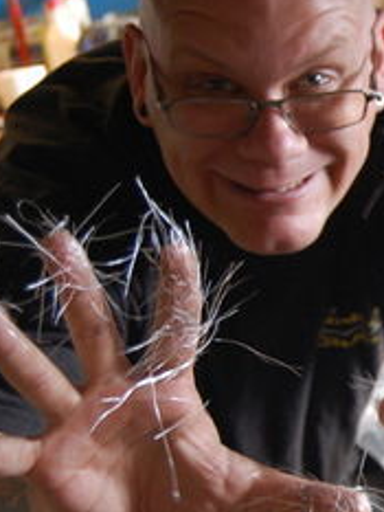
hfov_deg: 11.8
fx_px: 1807
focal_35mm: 122
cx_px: 511
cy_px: 312
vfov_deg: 16.1
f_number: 4.5
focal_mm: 31
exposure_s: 1/13
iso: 800
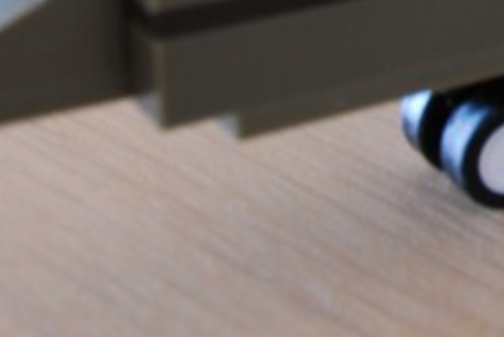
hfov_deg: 14.8
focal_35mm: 129
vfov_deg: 10.3
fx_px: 1808
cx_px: 748
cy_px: -187
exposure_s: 1/3
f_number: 6.3
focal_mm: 22
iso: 200
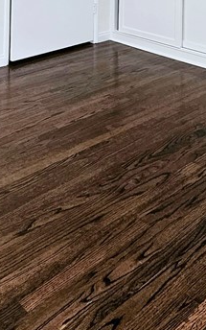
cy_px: -15
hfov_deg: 31.1
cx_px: 126
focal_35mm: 41
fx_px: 368
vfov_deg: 40.7
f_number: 2.2
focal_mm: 2.2
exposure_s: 1/120
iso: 64
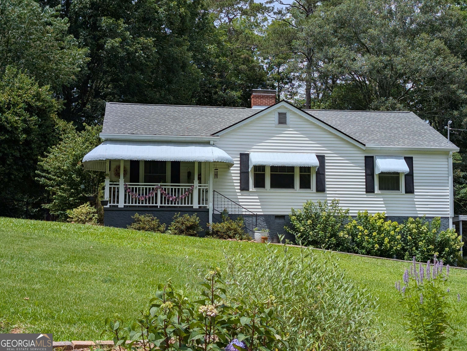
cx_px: 234
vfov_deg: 29.7
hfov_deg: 38.9
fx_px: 662
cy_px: 176
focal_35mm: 49
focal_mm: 6.9
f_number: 1.68
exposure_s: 1/2257
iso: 21
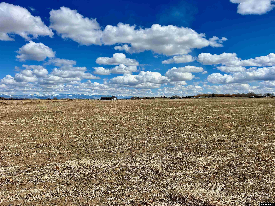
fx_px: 207
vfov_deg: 53.1
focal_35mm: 26
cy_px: 103
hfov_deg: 67.3
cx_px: 138
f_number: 1.5
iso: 50
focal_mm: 5.7
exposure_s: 1/10309
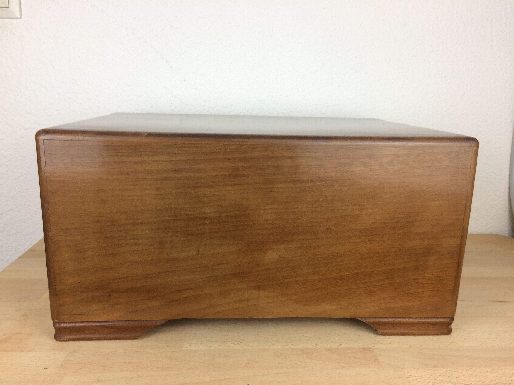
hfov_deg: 61.7
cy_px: 192
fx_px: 431
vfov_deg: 48.2
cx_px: 257
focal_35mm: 29
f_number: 2.2
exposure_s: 1/50
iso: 40
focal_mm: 4.15
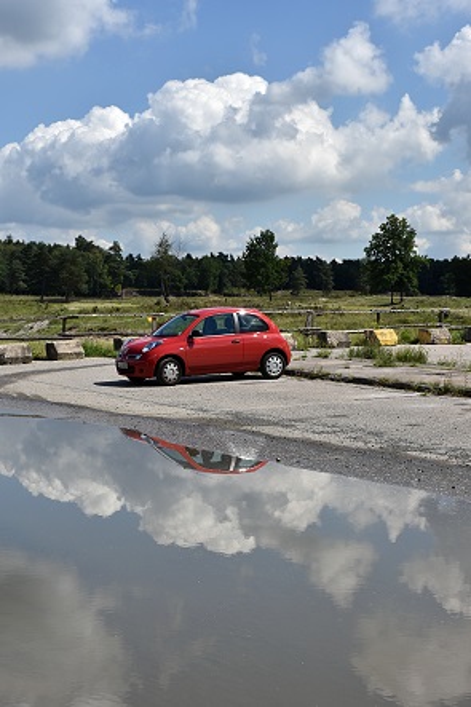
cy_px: 354
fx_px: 1119
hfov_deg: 23.8
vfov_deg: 35.1
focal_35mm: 57
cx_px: 236
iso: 200
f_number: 9
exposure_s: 1/800
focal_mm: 38
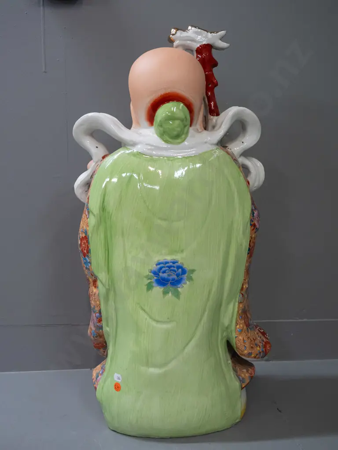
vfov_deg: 46.8
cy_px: 225
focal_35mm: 40
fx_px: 521
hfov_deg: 36.0
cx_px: 169
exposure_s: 1/250
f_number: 4.5
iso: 3200
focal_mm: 20
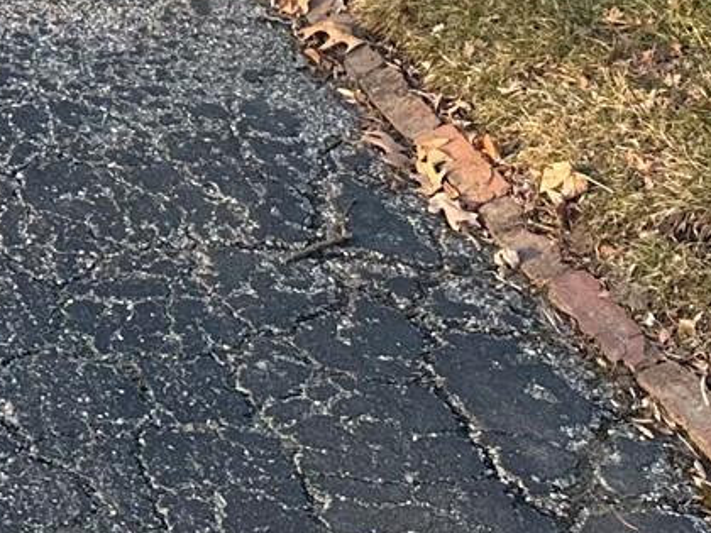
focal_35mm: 117
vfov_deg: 11.7
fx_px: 2403
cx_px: 110
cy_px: -425
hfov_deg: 16.7
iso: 80
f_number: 1.78
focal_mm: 6.86
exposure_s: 1/421
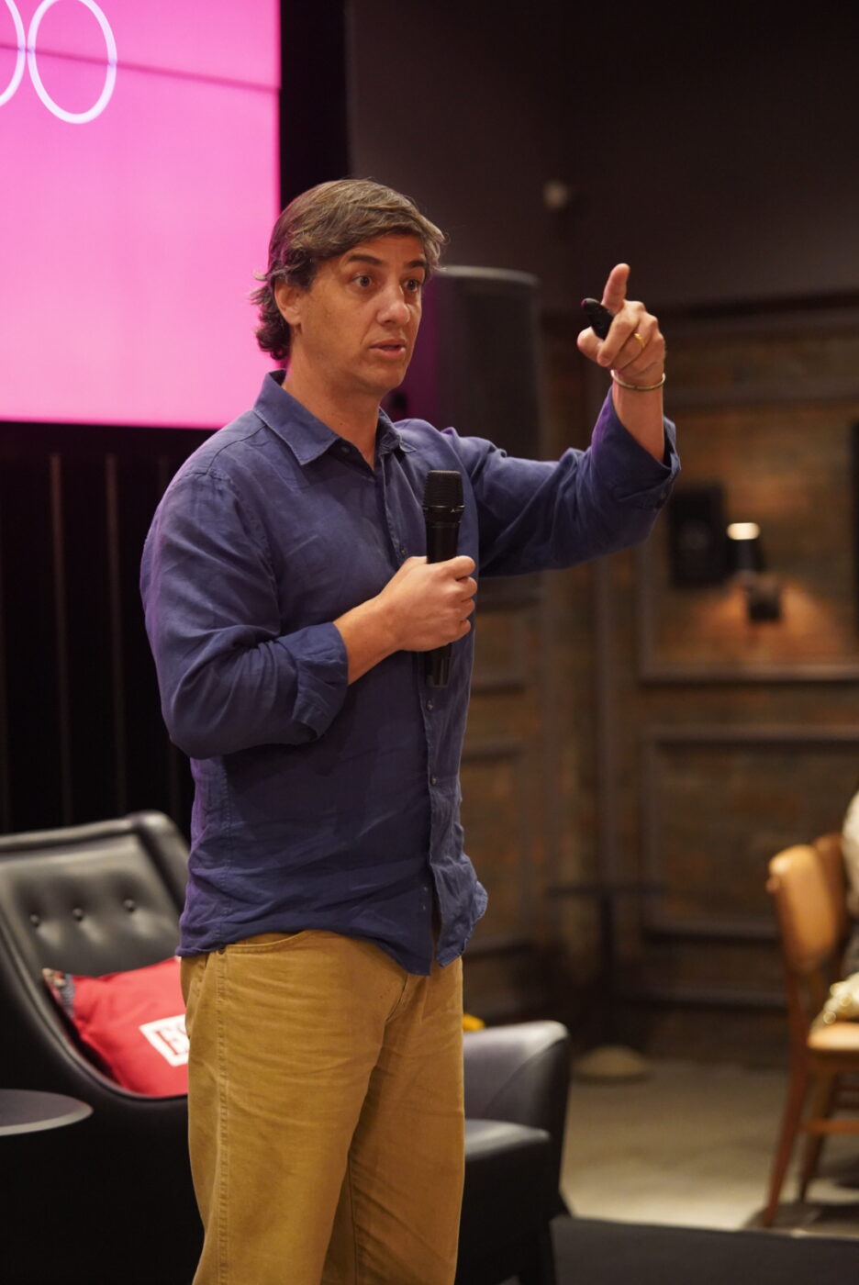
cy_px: 642
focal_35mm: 93
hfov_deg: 14.7
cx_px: 430
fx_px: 3322
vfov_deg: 21.9
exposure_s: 1/125
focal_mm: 93
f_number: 2.8
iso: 6400
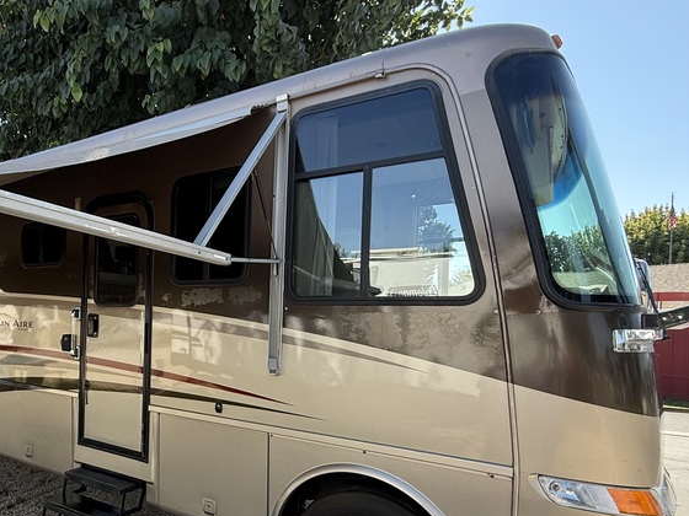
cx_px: 180
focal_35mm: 25
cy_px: 323
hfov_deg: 65.5
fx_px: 498
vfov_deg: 54.3
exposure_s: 1/514
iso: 64
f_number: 2.2
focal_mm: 2.22
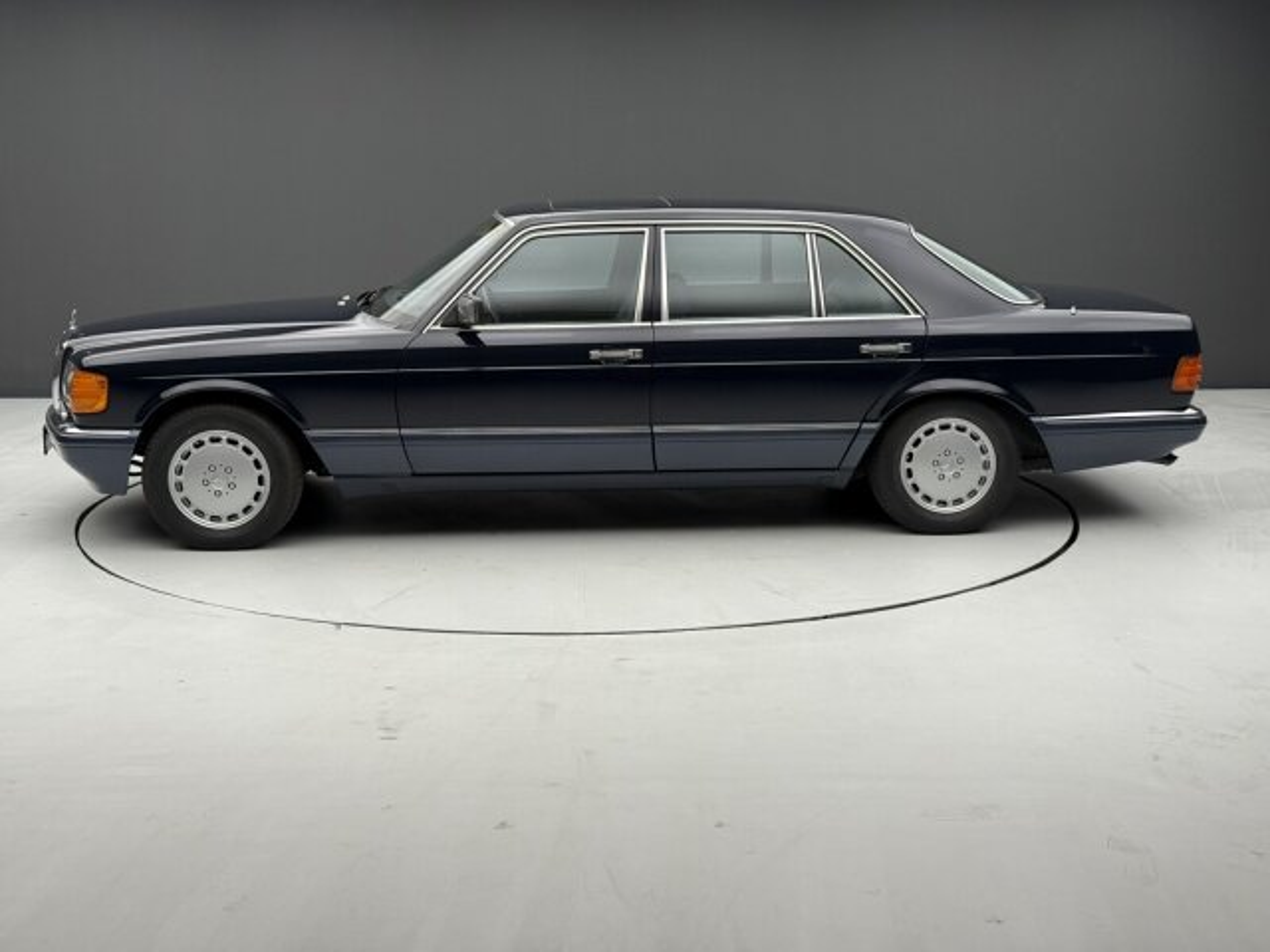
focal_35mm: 48
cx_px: 635
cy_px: 476
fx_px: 1761
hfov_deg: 39.7
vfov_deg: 30.3
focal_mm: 6.76
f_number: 1.78
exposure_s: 1/49
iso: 64
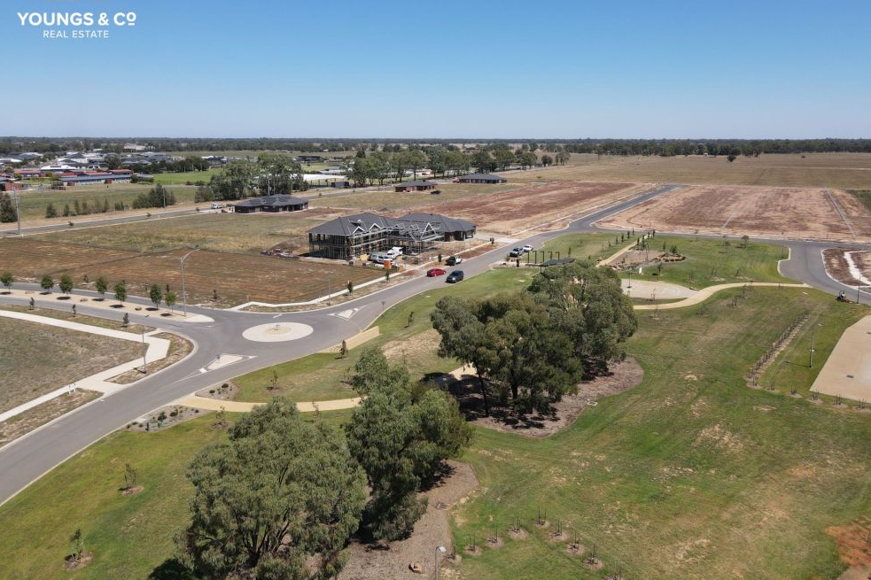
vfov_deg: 49.4
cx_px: 449
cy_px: 255
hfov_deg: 69.4
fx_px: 629
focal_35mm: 26
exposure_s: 1/725
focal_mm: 4.5
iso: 100
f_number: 2.8
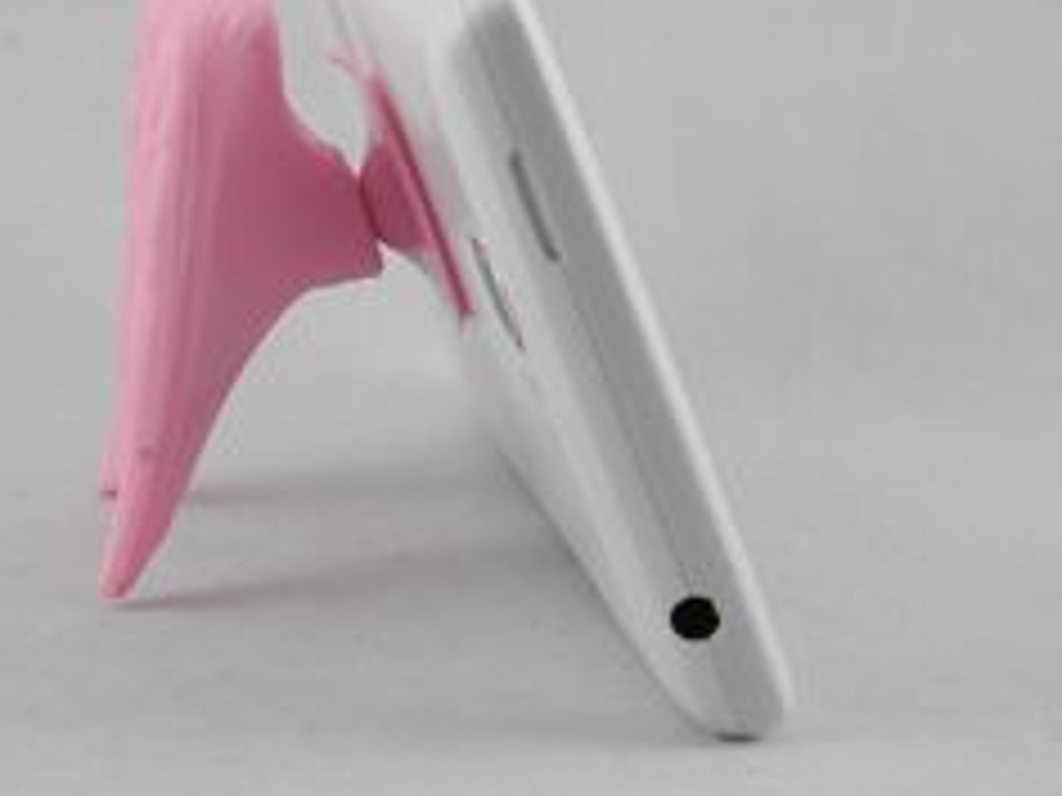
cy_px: 207
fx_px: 4970
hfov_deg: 12.2
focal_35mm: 162
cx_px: 392
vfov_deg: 9.1
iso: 100
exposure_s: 1/88.4
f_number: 4
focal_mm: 18.1
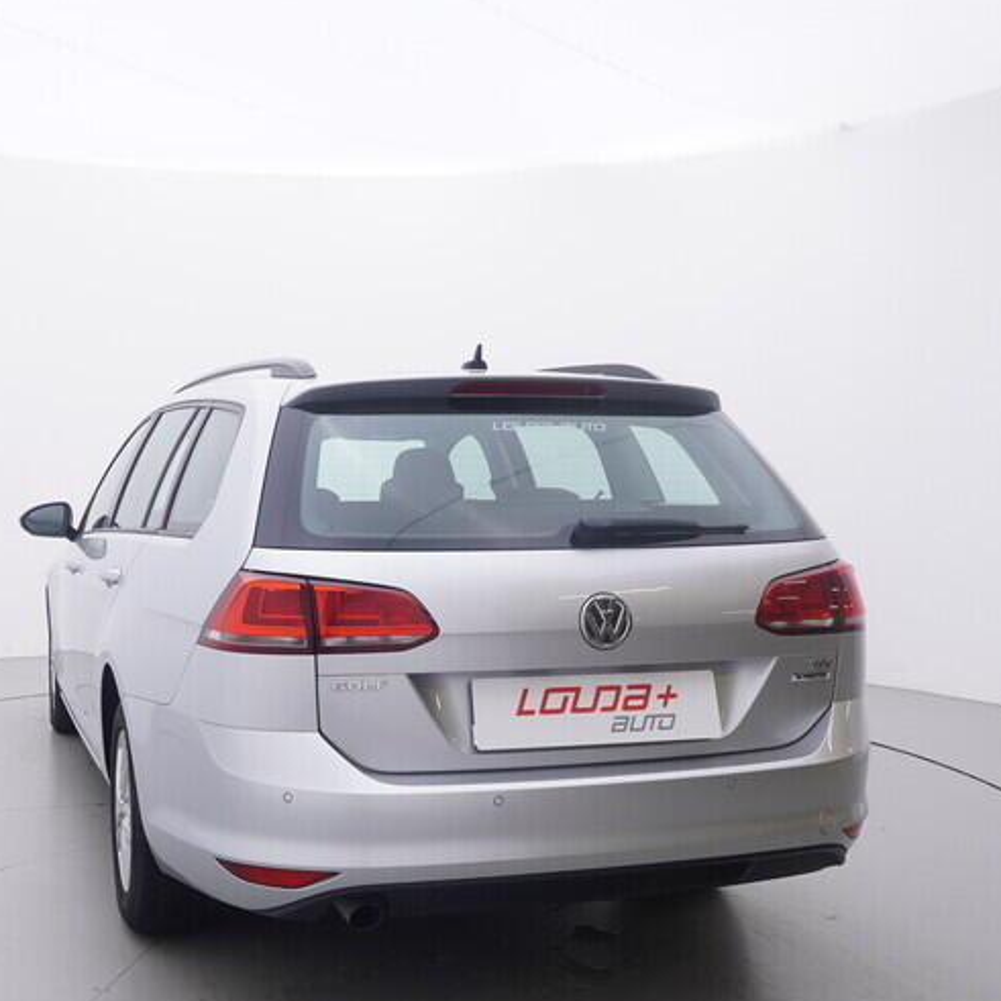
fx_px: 1305
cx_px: 314
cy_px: 620
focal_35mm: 40
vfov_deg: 41.7
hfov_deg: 41.3
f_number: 5
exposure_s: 1/80
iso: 200
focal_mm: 15
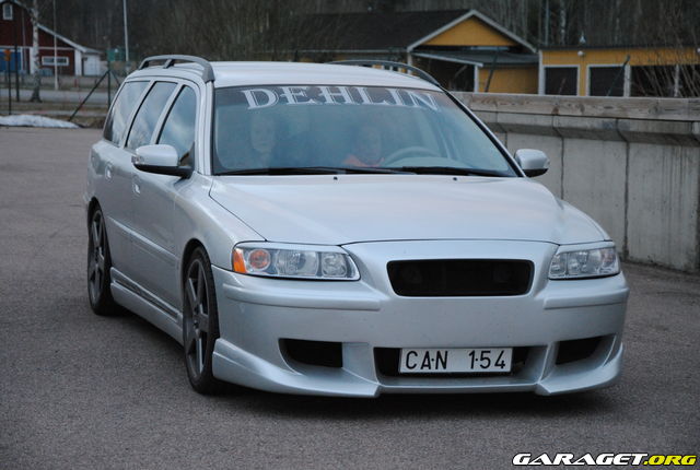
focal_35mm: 105
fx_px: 2046
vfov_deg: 13.1
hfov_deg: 19.4
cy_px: 235
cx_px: 350
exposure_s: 1/125
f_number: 5.3
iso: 1100
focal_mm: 70
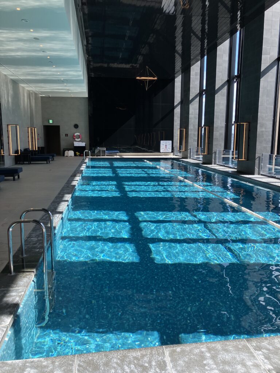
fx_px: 302
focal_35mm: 28
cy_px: 186
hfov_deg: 49.7
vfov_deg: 63.4
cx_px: 140
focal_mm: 3.99
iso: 25
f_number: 1.8
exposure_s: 1/264
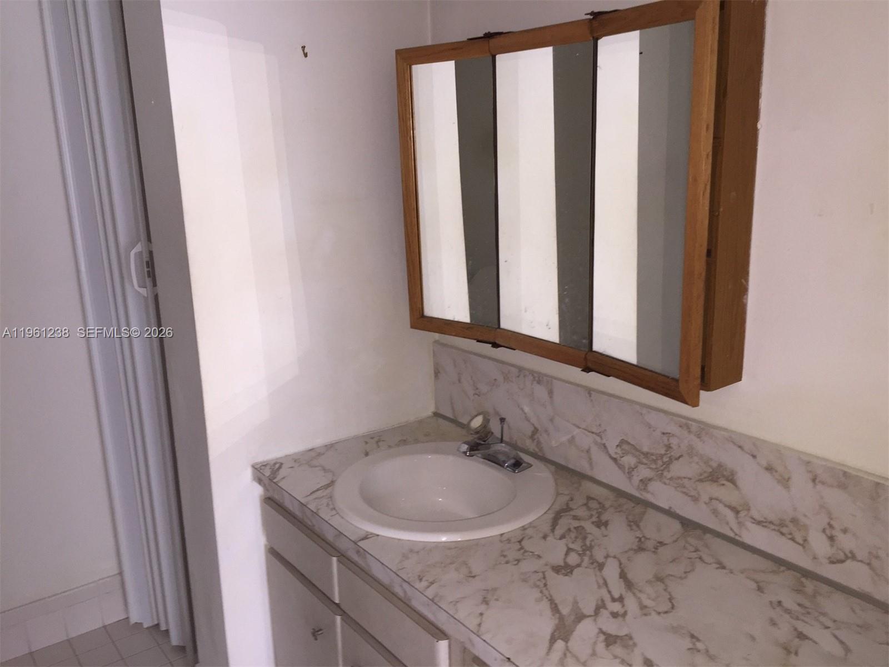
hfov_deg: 61.7
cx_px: 444
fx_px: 745
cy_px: 334
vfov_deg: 48.2
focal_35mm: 29
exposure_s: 1/30
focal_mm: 4.15
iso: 64
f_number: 2.2
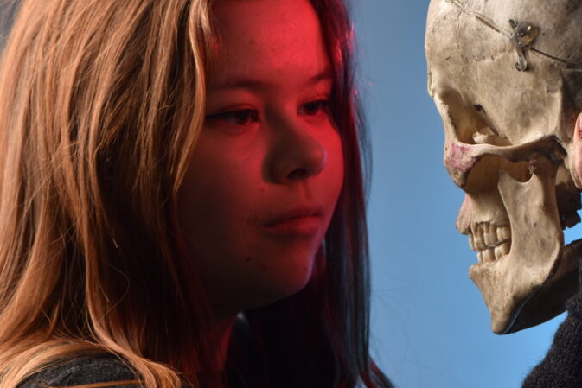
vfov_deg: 5.7
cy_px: 122
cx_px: 304
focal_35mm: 240
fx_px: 3877
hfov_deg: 8.6
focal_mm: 105
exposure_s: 1/125
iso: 200
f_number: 8
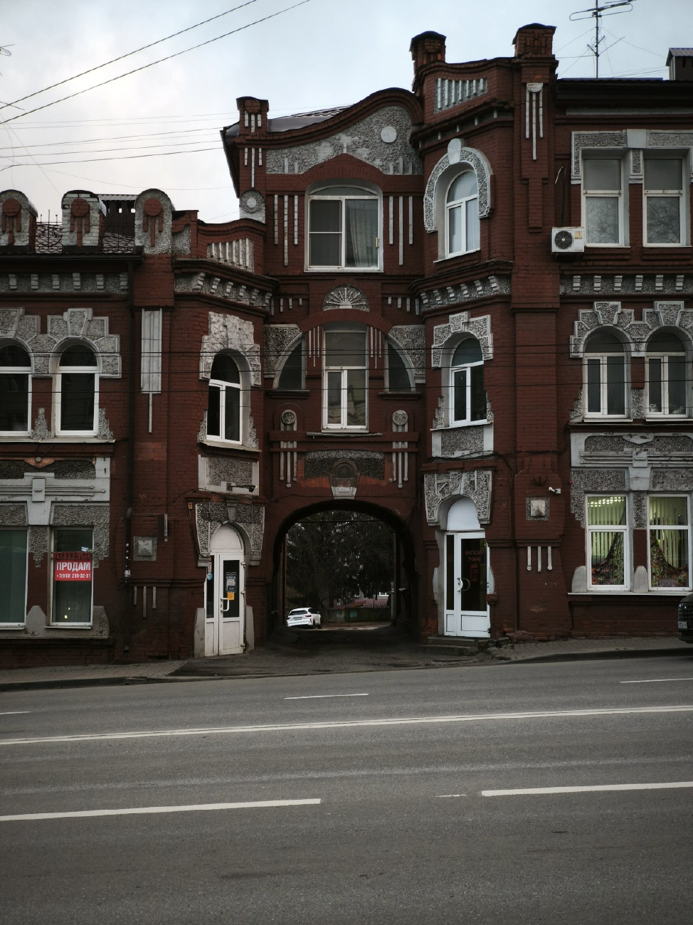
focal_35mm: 50
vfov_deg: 38.2
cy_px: 462
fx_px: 1336
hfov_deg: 29.1
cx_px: 346
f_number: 1.9
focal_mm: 7.1
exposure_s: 1/100
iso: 320
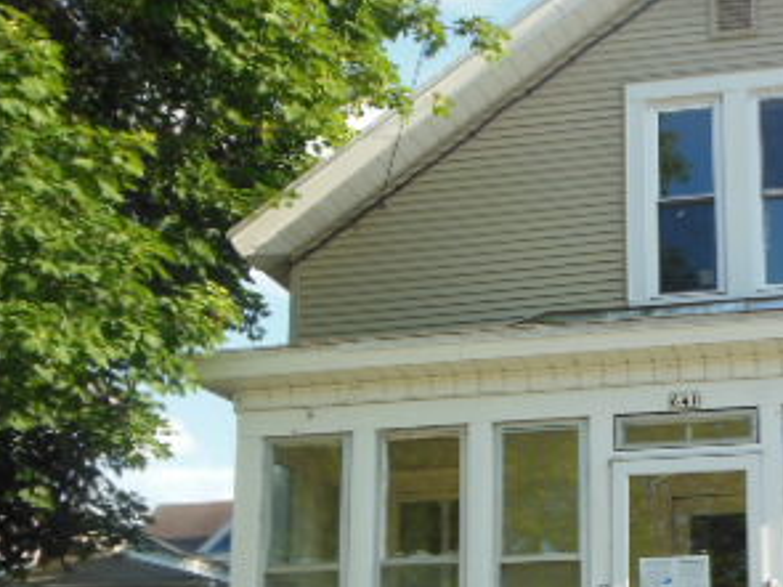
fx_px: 1424
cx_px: 672
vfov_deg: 23.0
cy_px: 444
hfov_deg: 29.7
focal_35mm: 63
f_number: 3.3
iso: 125
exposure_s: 1/500
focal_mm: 5.2
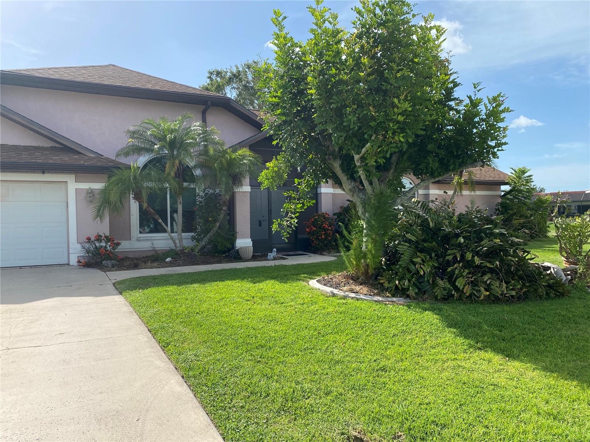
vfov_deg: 53.1
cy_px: 221
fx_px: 443
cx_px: 295
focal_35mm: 26
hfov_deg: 67.3
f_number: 1.8
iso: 32
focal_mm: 4.25
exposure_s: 1/2513
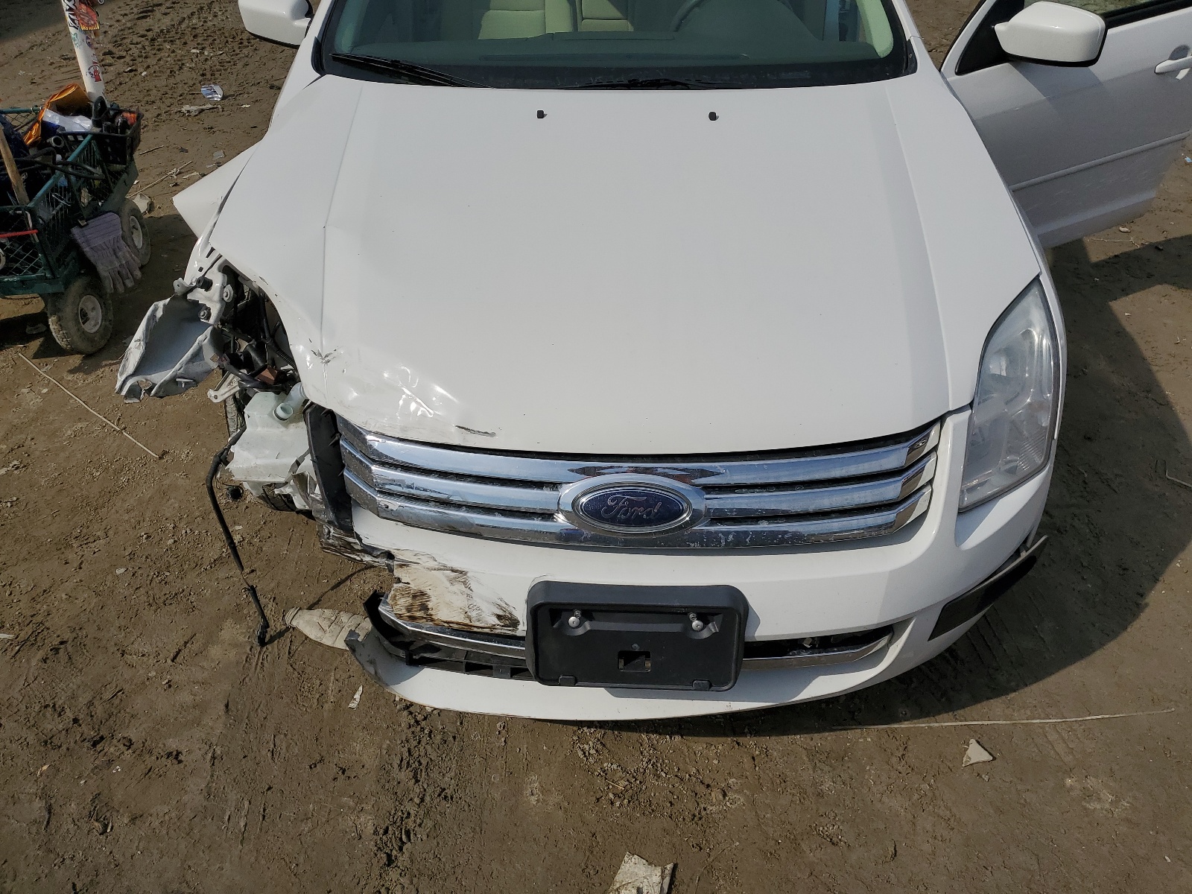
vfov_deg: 53.1
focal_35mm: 26
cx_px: 596
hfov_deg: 67.3
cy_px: 447
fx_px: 895
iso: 51
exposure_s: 1/10000
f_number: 1.5
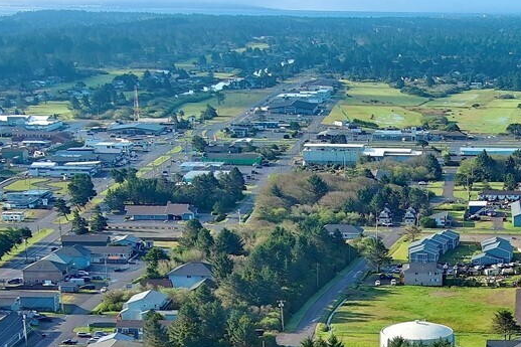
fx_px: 1374
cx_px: 477
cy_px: 396
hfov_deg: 21.0
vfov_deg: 14.0
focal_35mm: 95
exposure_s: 1/773
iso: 100
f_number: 2.8
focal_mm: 10.57
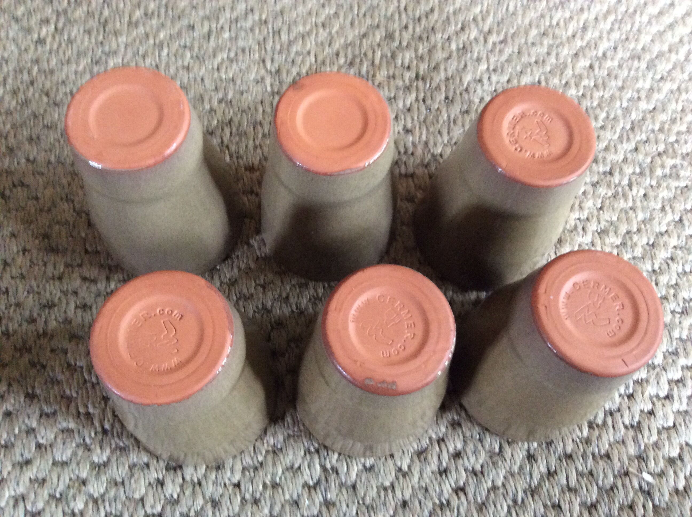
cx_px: 346
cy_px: 258
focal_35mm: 32
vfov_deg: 44.1
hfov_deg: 56.9
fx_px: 639
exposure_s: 1/17
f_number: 2.4
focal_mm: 3.3
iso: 320
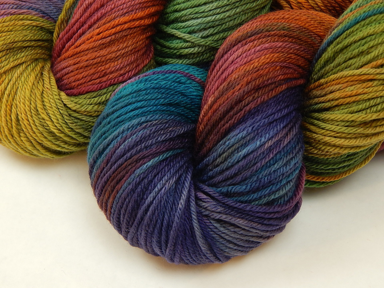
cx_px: 192
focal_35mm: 86
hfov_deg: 22.8
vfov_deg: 17.2
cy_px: 144
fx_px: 954
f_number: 4.3
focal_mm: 15.3
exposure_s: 1/13
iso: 125
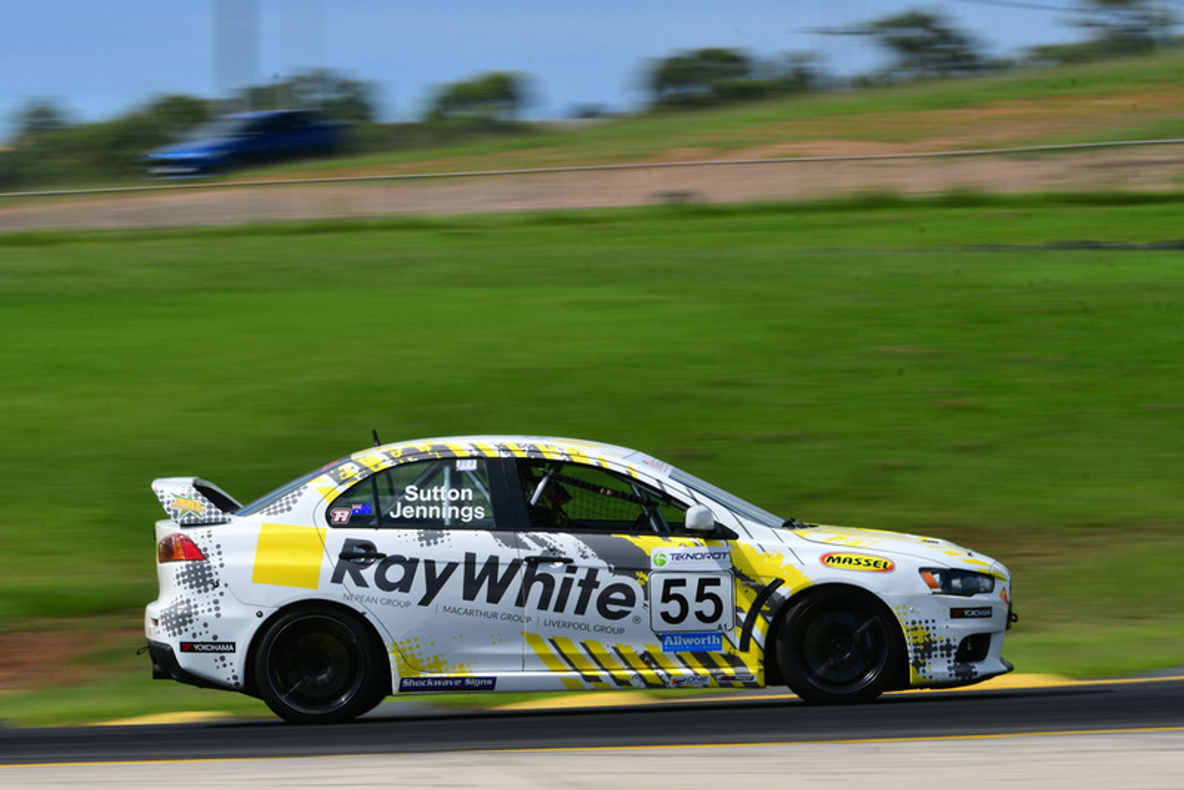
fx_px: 9870
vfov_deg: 4.6
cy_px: 395
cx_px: 592
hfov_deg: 6.9
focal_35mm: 300
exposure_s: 1/80
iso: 100
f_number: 18
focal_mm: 200
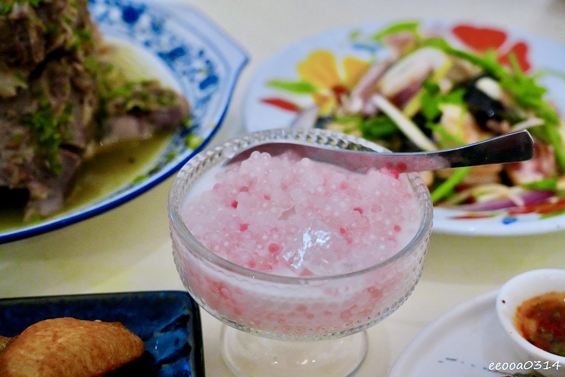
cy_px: 188
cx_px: 282
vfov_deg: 23.4
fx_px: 910
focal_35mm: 58
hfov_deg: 34.5
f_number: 6.3
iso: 6400
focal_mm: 58
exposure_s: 1/160
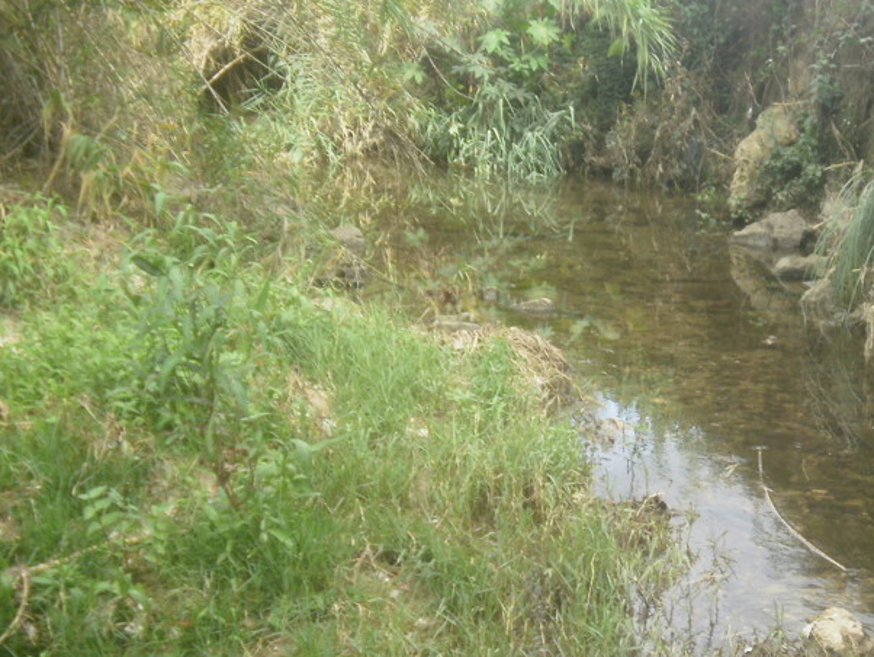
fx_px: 1490
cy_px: 432
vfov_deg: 24.7
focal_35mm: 59
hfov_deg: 31.8
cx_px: 695
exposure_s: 1/125
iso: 100
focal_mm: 6.51
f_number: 3.1
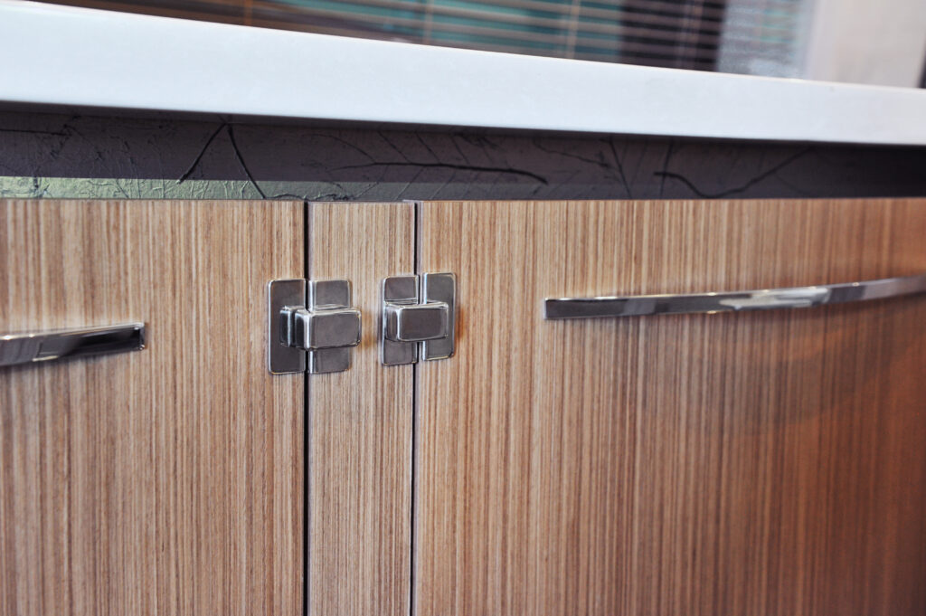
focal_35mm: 45
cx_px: 463
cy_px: 308
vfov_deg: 29.8
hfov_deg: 43.6
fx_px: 1157
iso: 1600
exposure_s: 1/30
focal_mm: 45
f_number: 5.6
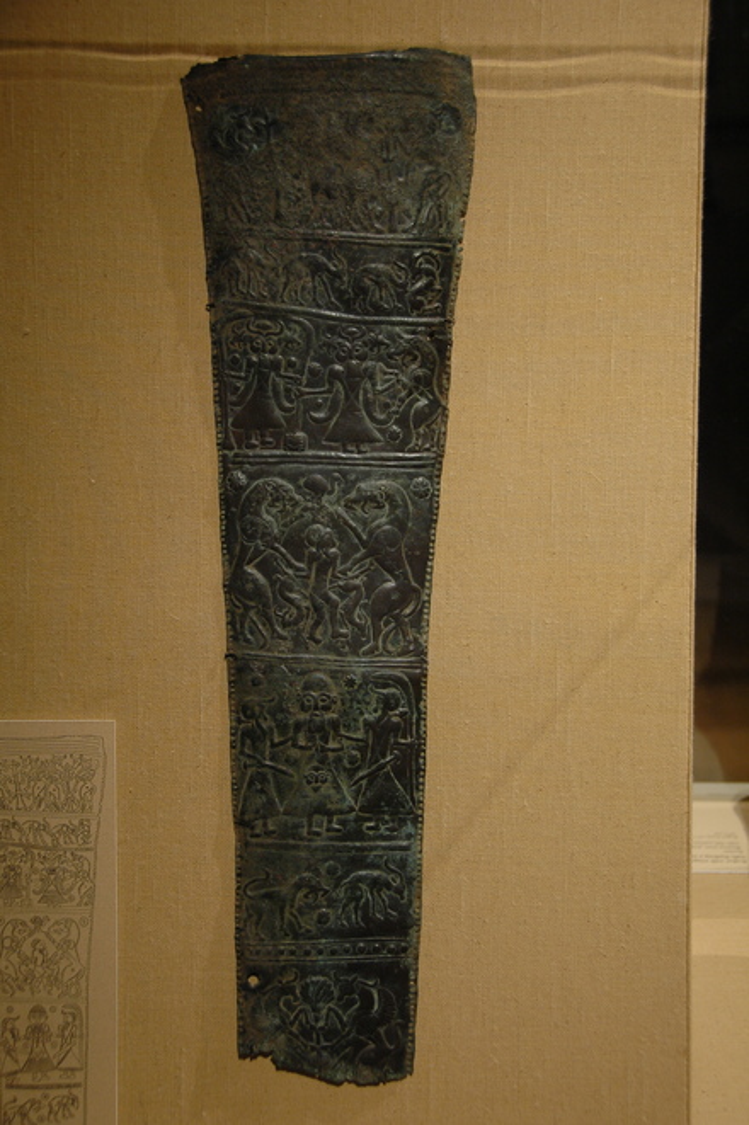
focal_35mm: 57
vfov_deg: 35.1
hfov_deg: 23.8
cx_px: 374
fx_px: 1781
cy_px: 562
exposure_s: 1/50
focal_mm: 38
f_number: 4.5
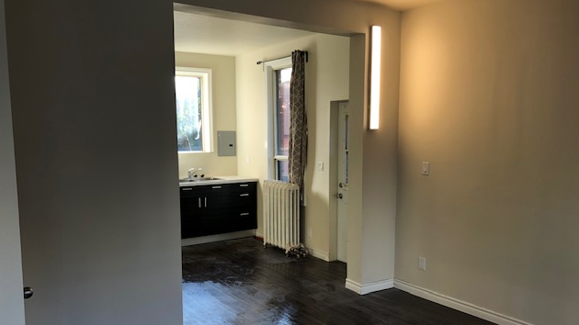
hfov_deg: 62.6
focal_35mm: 31
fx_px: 476
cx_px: 291
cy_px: 181
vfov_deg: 37.7
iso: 125
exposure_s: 1/120
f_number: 1.8
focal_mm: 4
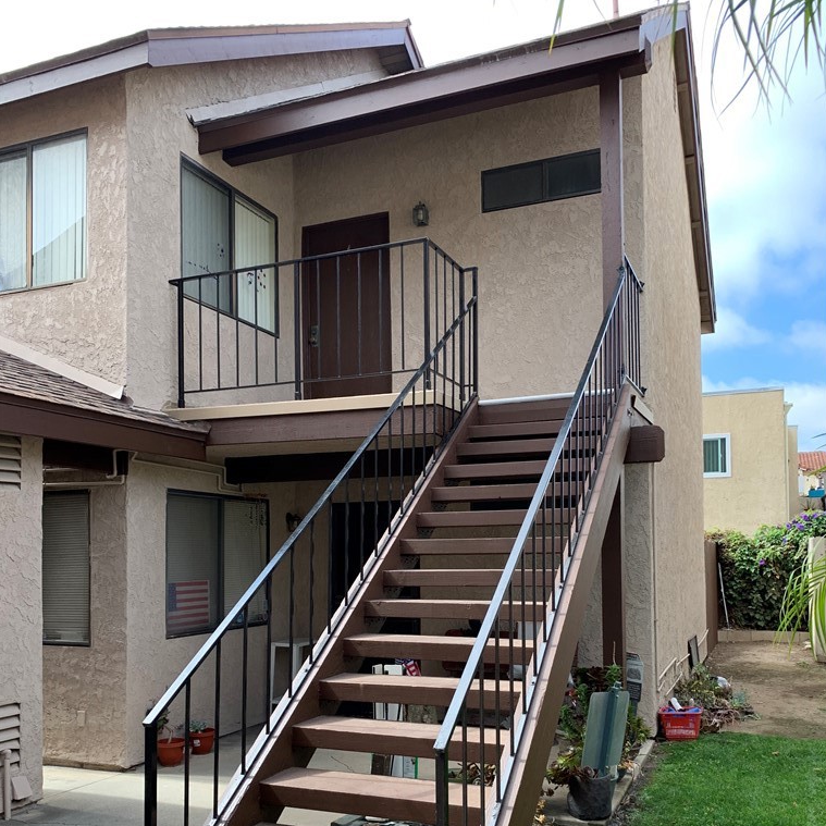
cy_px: 539
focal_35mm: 31
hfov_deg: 52.5
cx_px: 414
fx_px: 837
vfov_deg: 51.7
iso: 25
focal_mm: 4.25
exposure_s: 1/303
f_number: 1.8
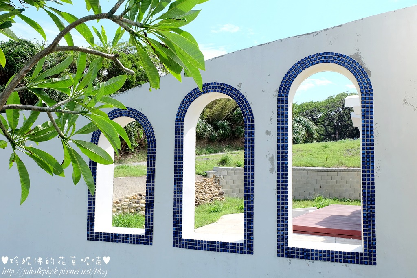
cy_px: 139
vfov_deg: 41.1
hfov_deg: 58.7
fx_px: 371
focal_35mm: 32
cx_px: 208
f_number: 9
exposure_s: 1/400
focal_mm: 21.1
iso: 400
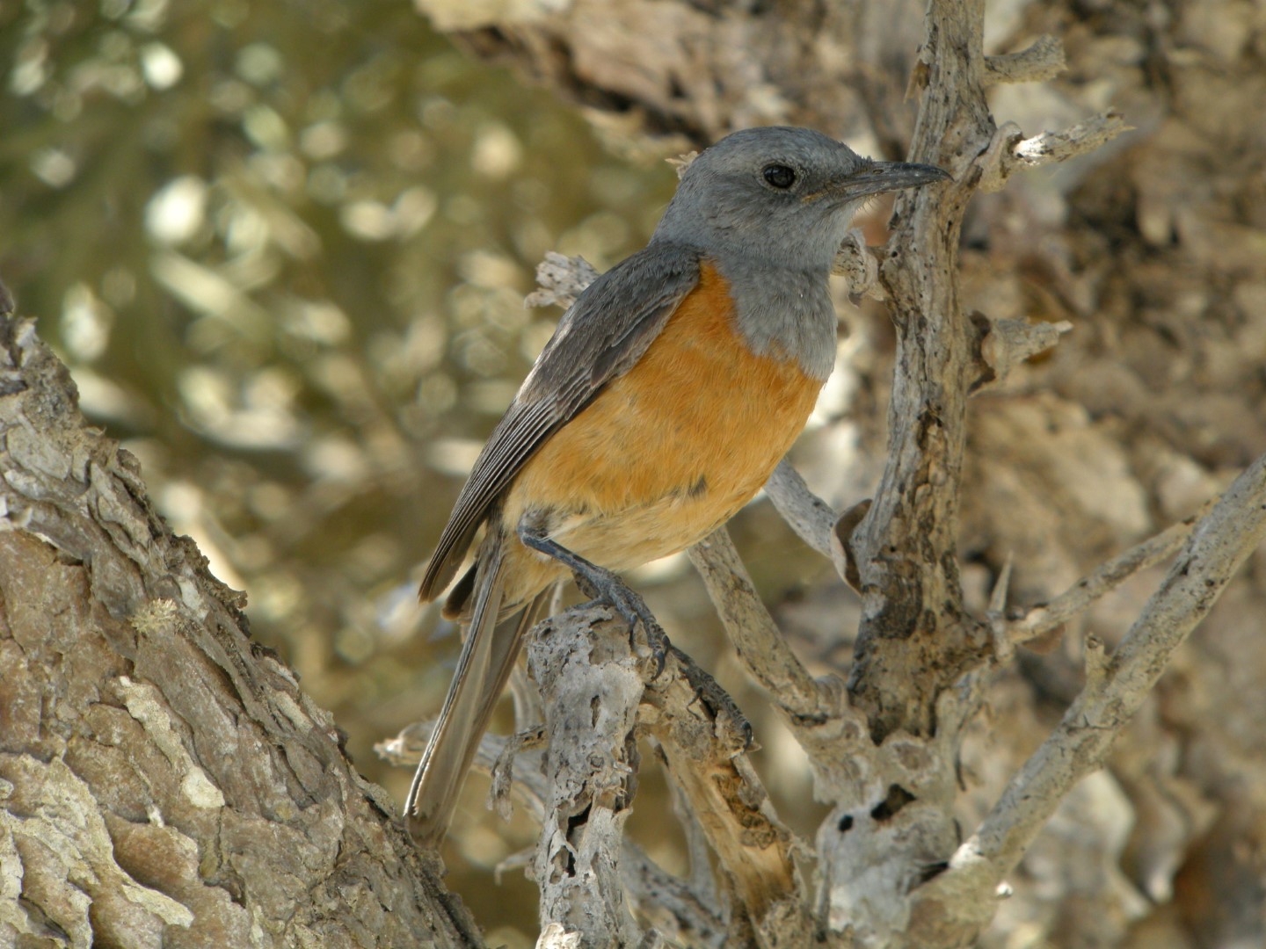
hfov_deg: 52.6
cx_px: 633
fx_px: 1280
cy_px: 474
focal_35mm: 35
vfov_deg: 40.7
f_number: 6.8
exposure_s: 1/60.6
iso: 85
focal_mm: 7.5
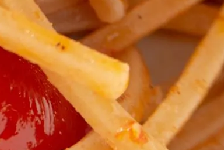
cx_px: -251
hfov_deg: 3.7
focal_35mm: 547
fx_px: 3403
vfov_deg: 2.5
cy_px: -233
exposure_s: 1/100
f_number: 8
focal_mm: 105
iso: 100
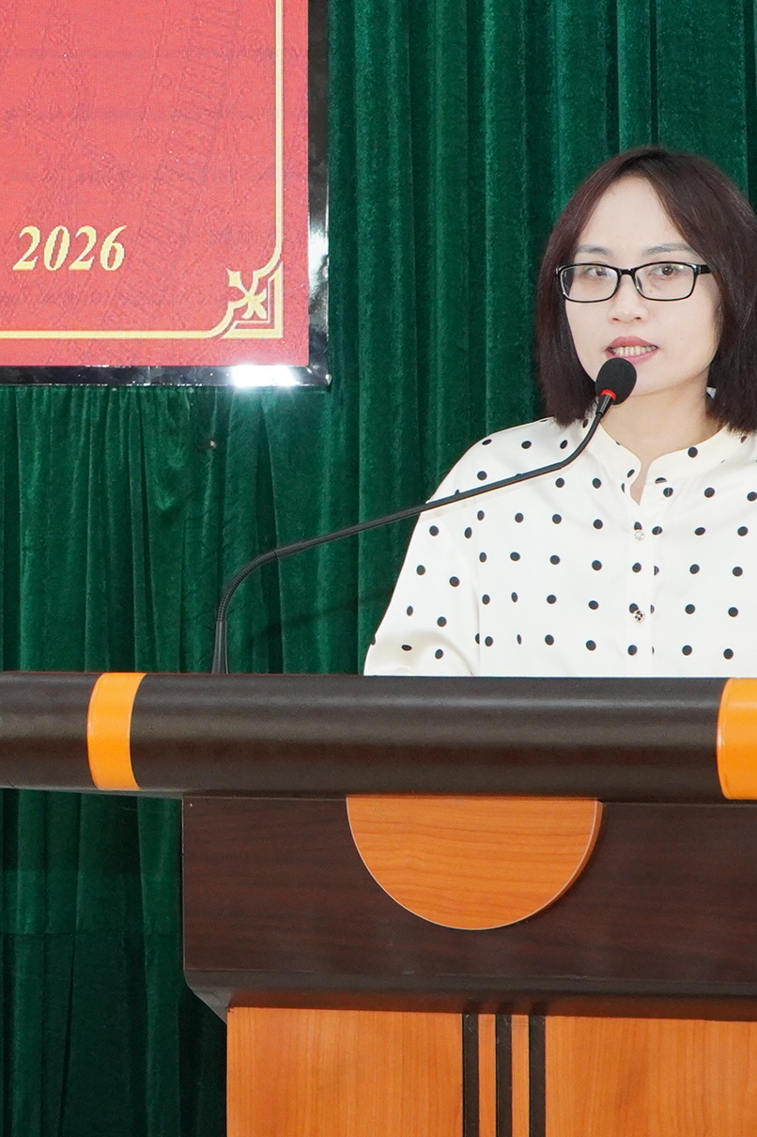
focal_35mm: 164
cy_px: 333
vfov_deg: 12.5
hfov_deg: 8.3
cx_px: -140
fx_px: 5175
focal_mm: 44
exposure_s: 1/80
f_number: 7.1
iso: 1600
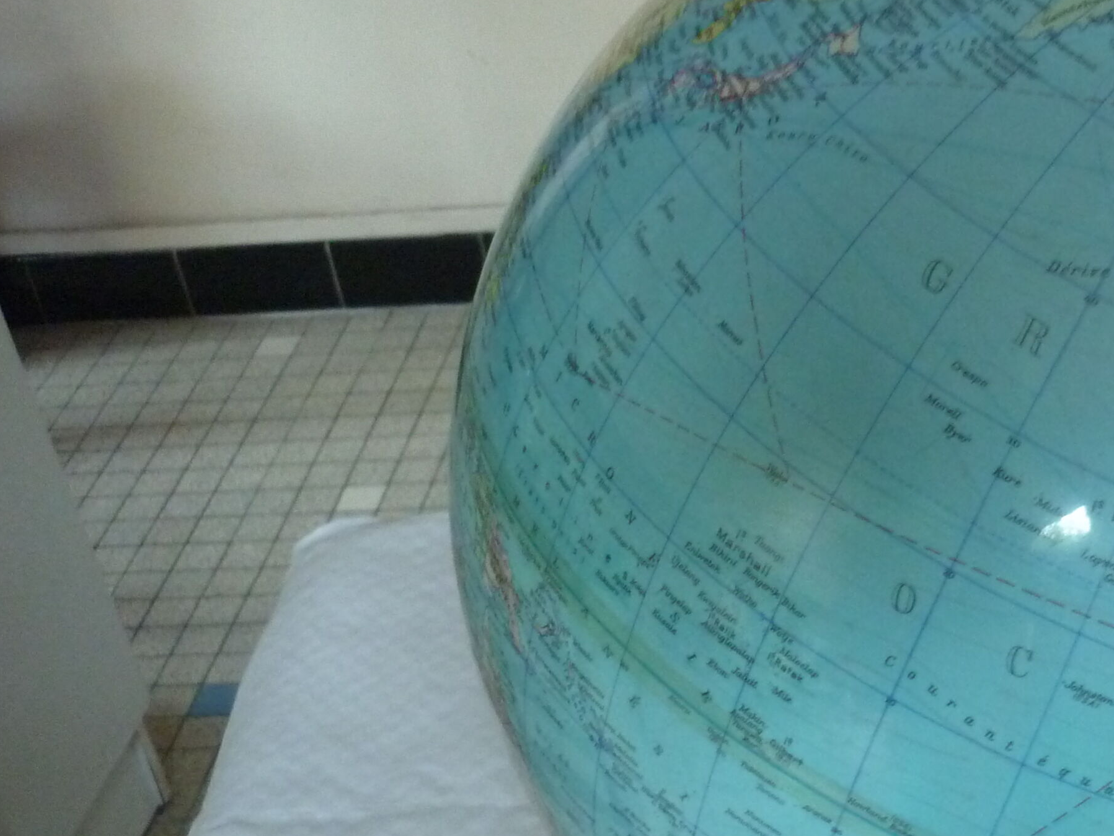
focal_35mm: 67
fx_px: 2156
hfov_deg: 27.3
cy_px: 611
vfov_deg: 21.8
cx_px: 1124
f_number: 2.8
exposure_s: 1/13
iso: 400
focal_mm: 5.5
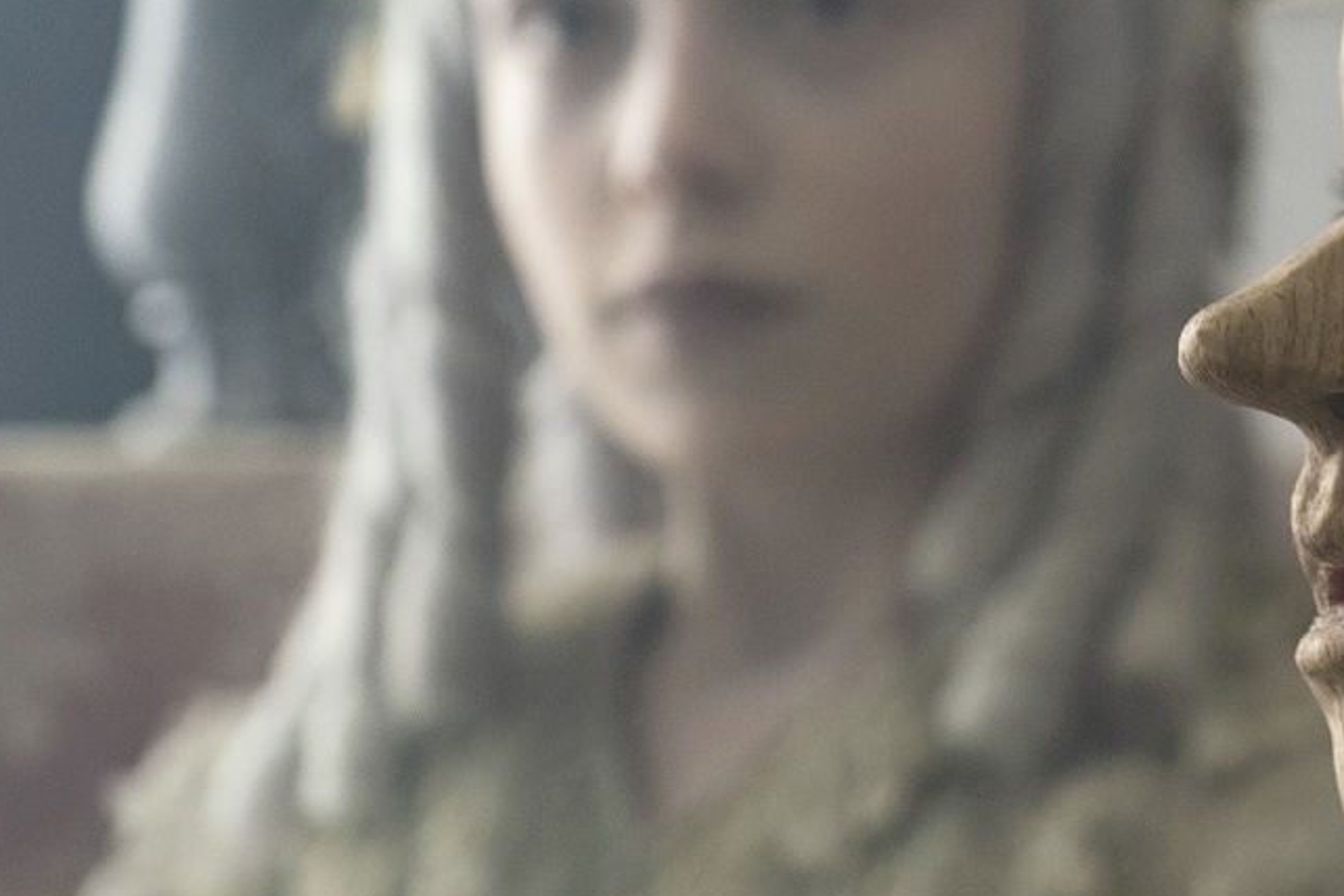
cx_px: 1304
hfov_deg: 10.9
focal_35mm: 187
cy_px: 237
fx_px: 6981
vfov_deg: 7.3
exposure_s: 1/60
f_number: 2.8
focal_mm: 51.6
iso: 1250
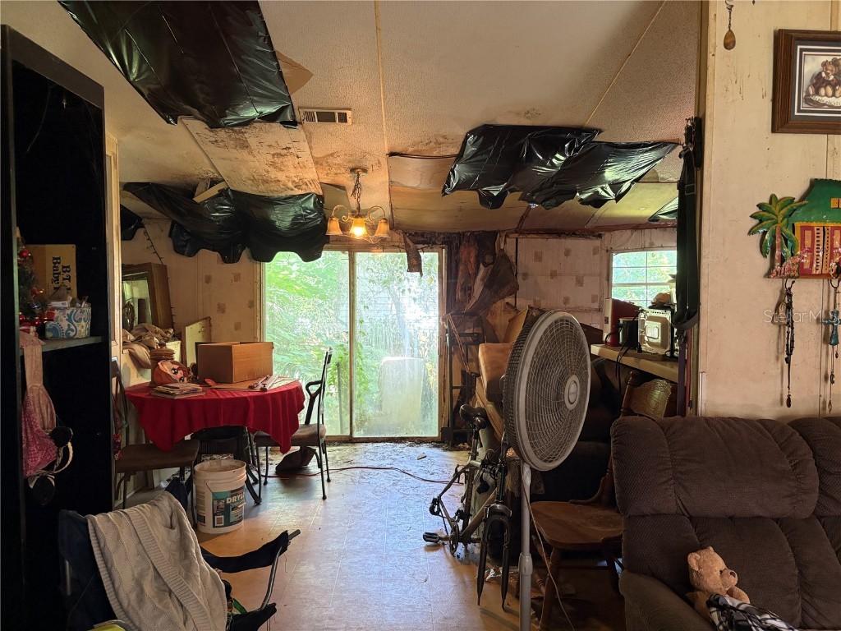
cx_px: 420
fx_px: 632
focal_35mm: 26
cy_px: 316
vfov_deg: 53.1
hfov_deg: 67.3
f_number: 1.6
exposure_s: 1/60
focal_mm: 5.96
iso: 250
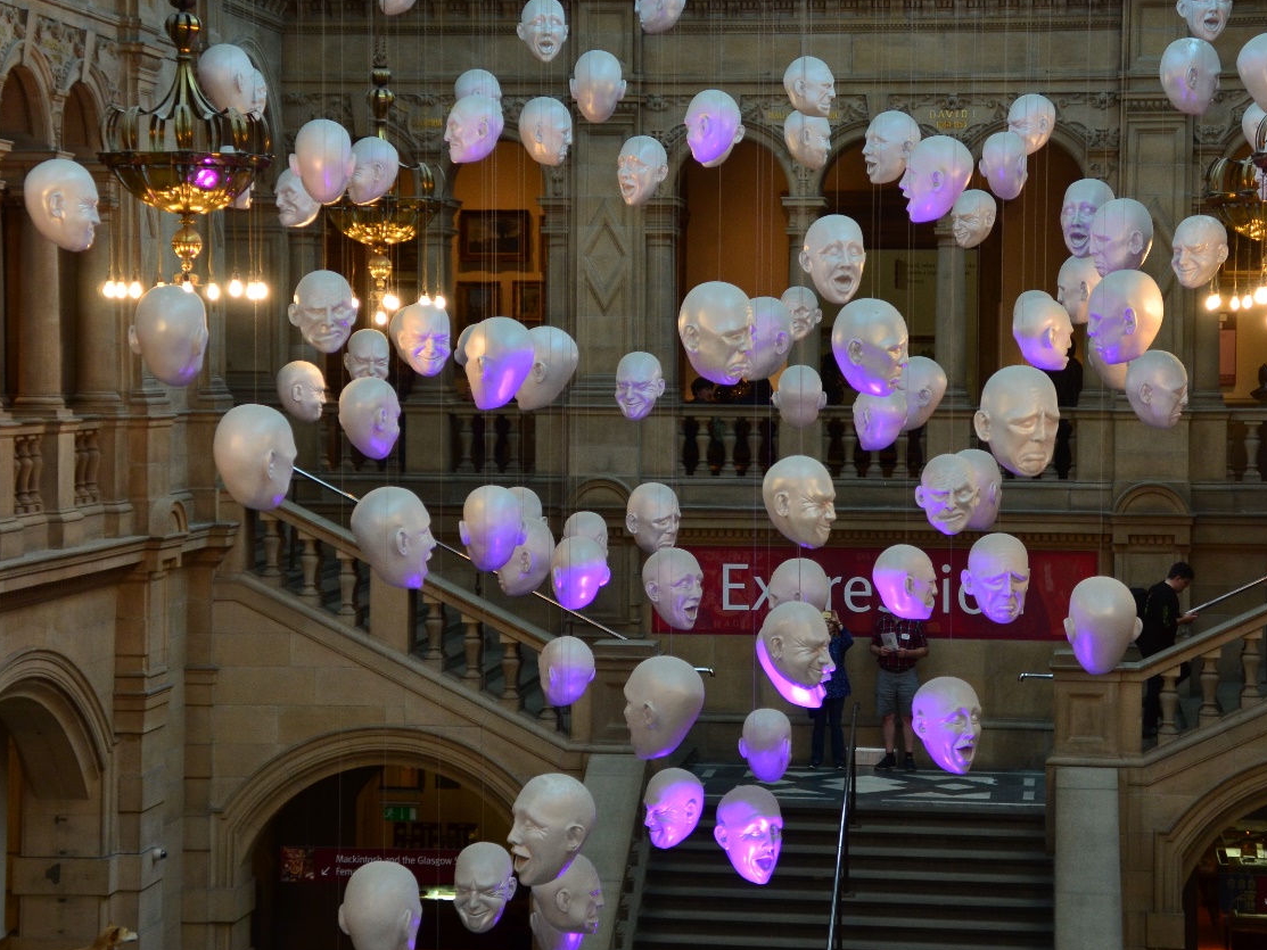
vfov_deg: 16.2
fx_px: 3331
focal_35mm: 91
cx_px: 652
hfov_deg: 21.5
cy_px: 427
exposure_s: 1/60
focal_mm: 44
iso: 500
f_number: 4.2
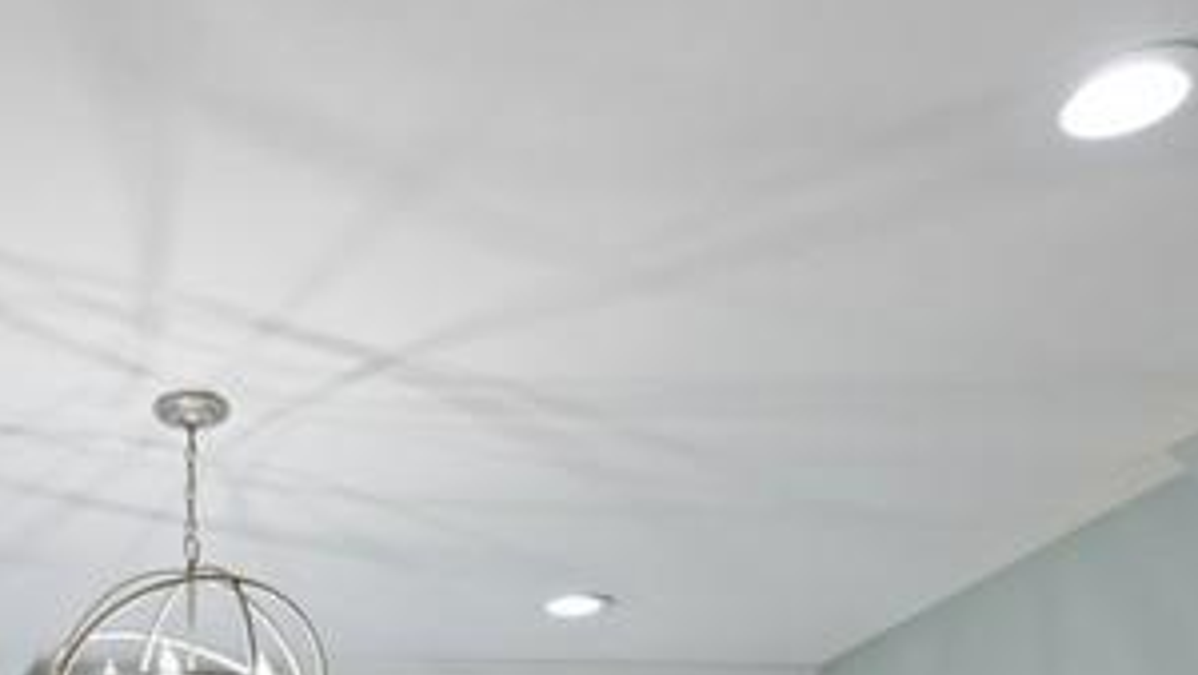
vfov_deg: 21.8
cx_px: 192
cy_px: 1058
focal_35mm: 44
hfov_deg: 43.5
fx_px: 1398
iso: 125
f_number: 8
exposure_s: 1/6
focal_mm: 14
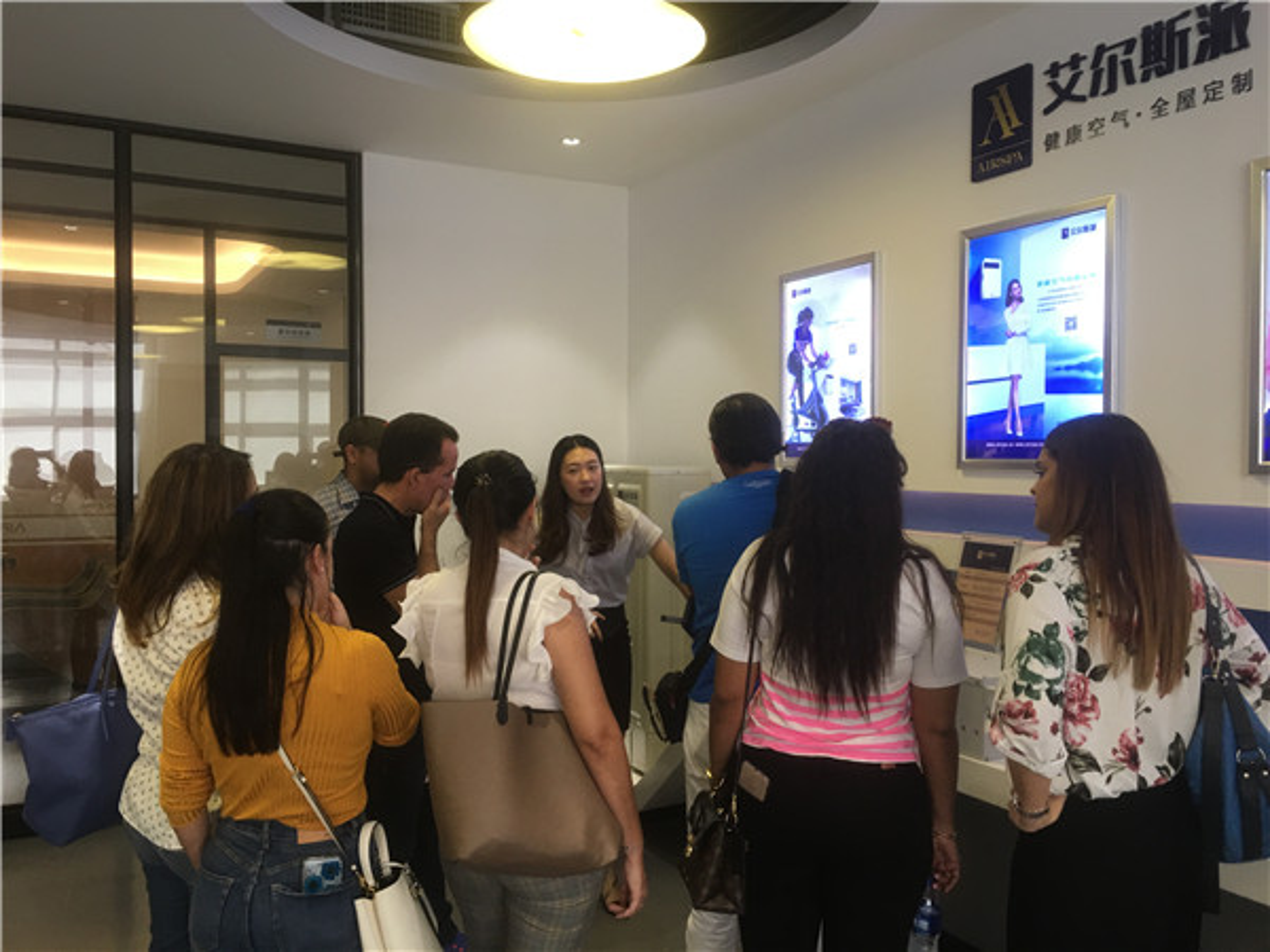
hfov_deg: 61.7
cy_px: 476
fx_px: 1064
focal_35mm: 29
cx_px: 635
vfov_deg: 48.2
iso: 40
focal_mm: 4.15
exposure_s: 1/33
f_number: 2.2
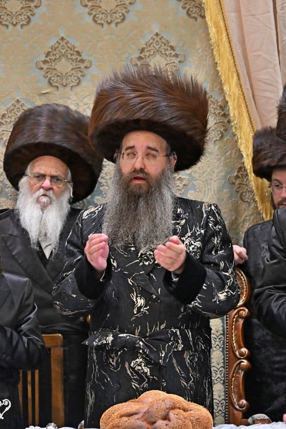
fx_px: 2146
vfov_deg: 11.4
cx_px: 143
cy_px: 214
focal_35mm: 180
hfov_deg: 7.6
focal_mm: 120
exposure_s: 1/200
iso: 1250
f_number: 4
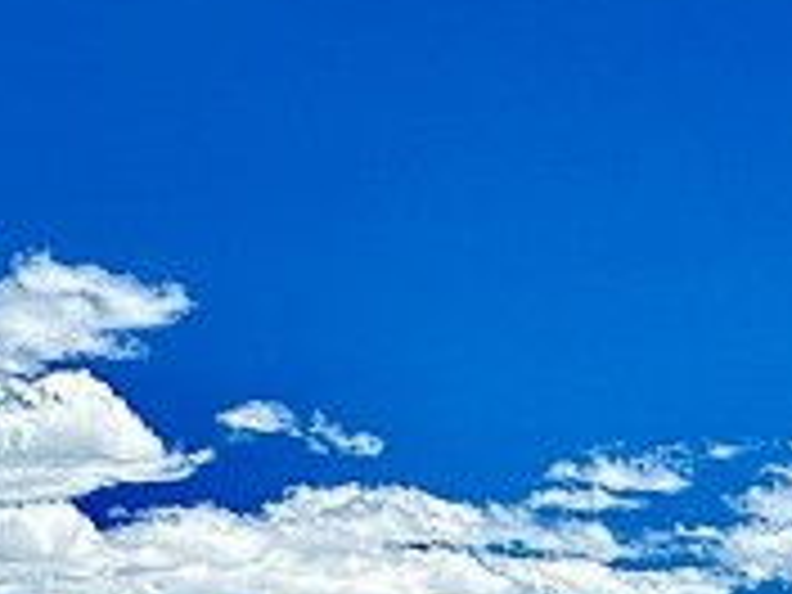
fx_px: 3203
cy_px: 868
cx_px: -796
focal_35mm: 140
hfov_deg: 12.4
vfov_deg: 10.3
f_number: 1.78
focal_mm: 6.86
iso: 80
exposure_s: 1/7042
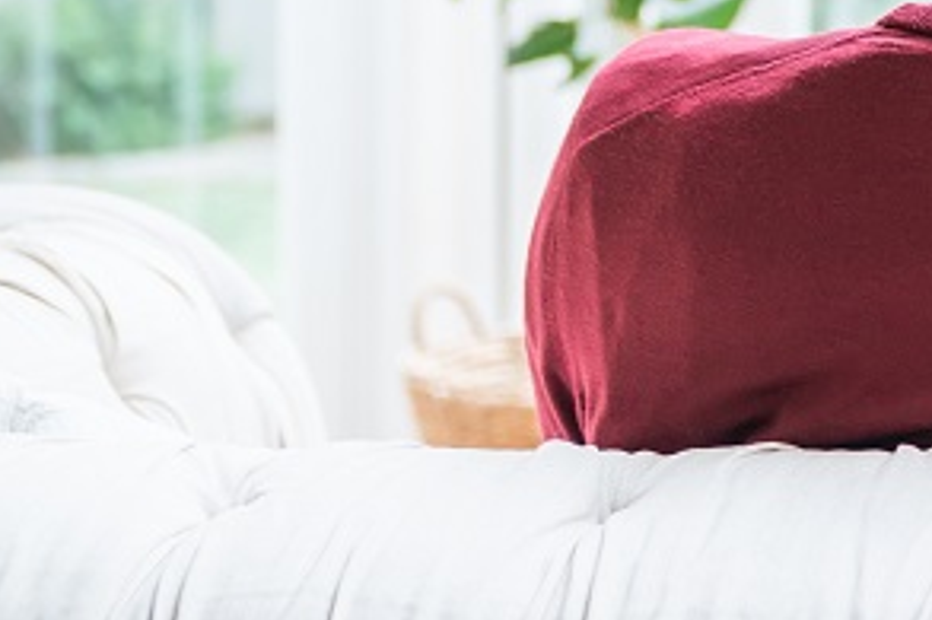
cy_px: -297
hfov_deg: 14.5
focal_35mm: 126
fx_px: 3260
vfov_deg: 10.5
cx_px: 1622
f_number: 2.8
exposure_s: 1/160
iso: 640
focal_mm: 36
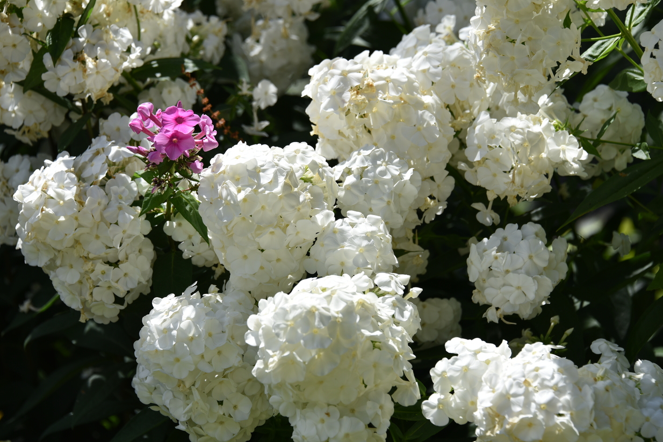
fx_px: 2579
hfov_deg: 14.6
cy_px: 217
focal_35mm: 140
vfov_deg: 9.8
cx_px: 329
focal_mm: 135
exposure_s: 1/320
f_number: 8
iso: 100
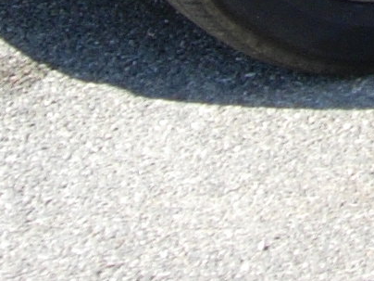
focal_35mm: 244
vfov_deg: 5.6
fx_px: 2636
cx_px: 733
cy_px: -602
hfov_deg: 7.8
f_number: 2.8
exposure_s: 1/512
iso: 64
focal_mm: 7.8
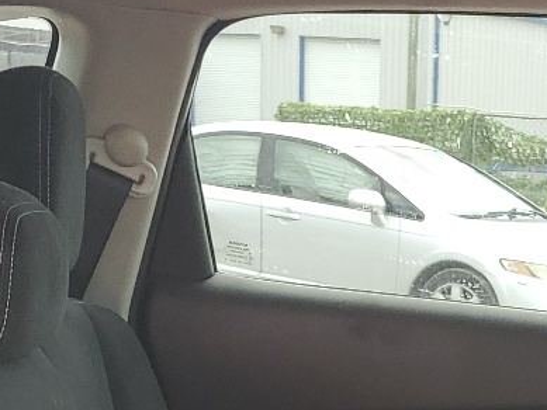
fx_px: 1691
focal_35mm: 107
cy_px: 760
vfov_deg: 12.5
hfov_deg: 17.4
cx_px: 675
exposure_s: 1/132
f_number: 1.5
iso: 50
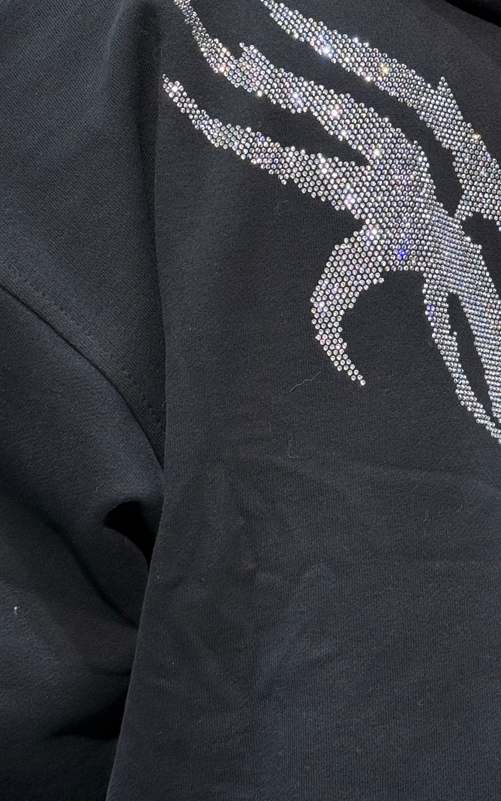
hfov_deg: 14.3
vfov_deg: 22.9
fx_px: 1966
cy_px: 230
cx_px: 488
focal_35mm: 90
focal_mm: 6.76
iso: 64
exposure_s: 1/225
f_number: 1.78
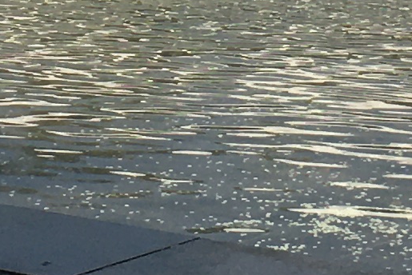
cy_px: -405
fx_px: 2702
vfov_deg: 5.6
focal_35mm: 236
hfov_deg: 8.7
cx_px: 227
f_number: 2.2
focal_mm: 4.15
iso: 25
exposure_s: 1/1603
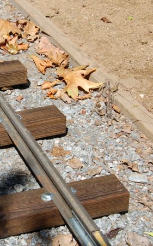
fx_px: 587
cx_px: -21
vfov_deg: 23.5
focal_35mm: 88
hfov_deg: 14.4
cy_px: 111
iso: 200
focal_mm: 32
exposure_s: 1/320
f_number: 9
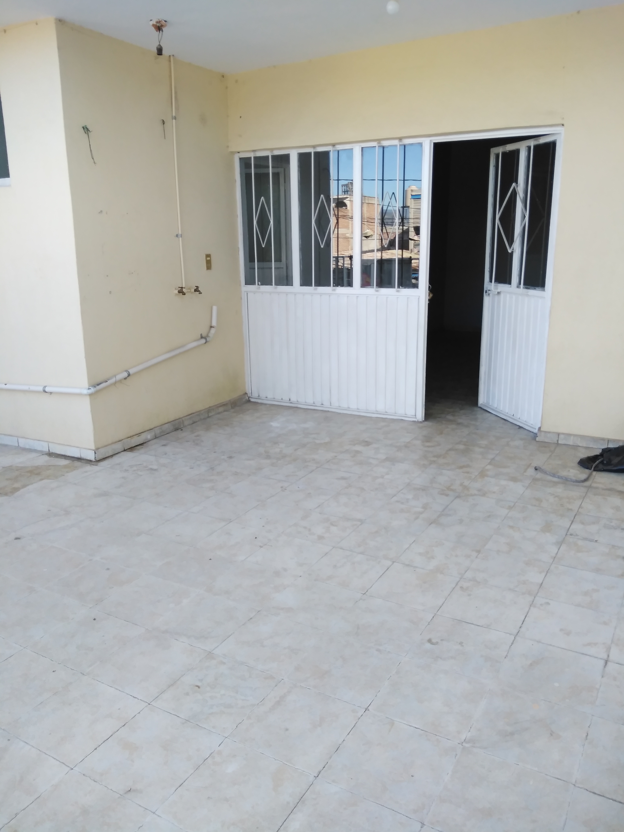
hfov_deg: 53.1
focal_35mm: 26
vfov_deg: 67.3
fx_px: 625
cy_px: 416
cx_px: 312
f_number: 1.8
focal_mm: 3.63
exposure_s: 1/190
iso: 100
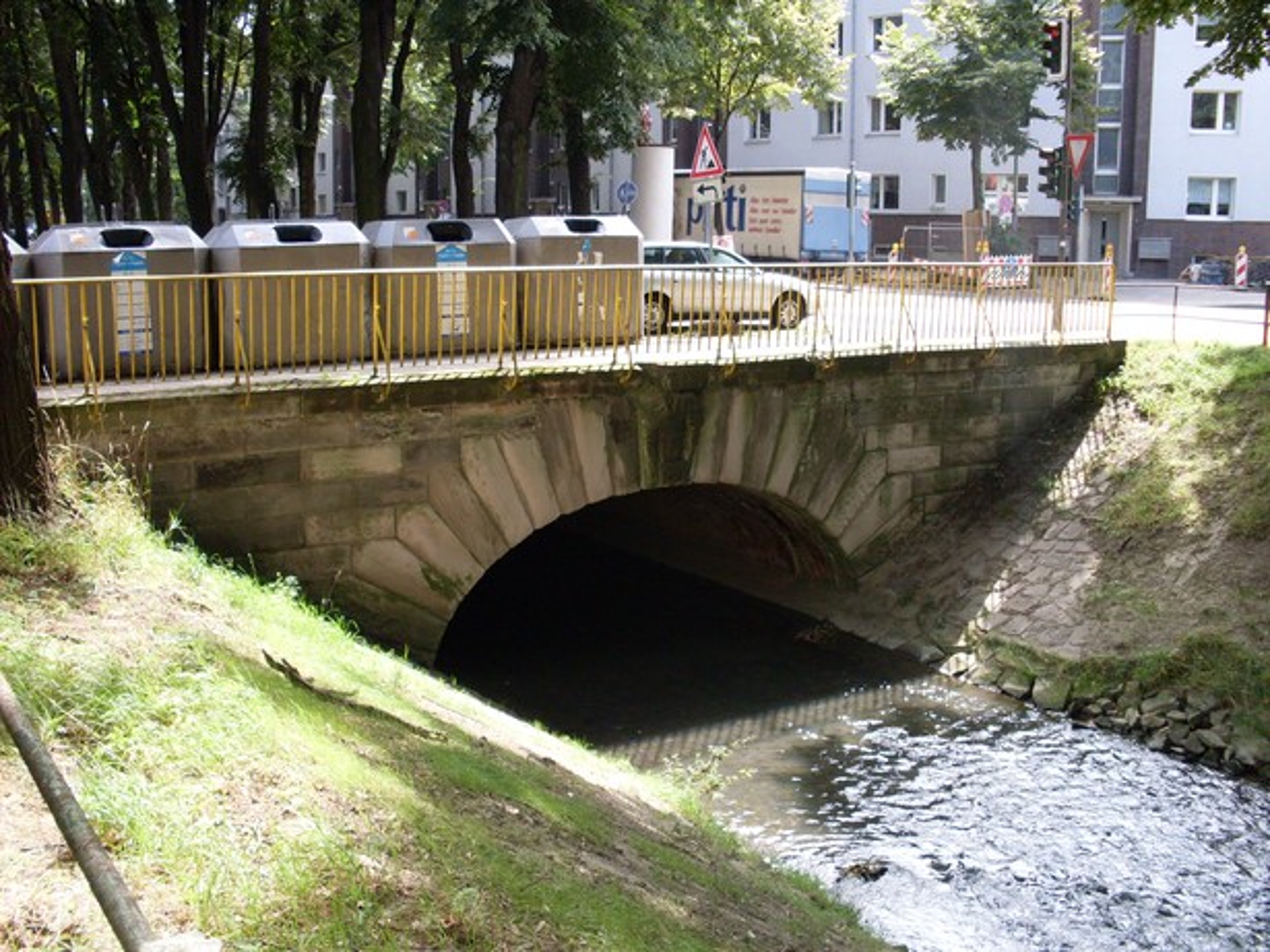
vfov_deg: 37.7
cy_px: 476
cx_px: 635
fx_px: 1394
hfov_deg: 49.0
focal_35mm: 38
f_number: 2.8
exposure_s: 1/180
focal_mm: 6.3
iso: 80
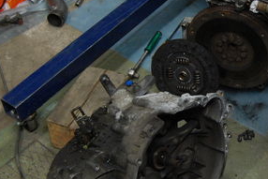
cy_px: 66
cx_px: 214
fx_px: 574
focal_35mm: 77
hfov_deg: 25.8
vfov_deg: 17.7
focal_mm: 23
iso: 800
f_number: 3.8
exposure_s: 1/50
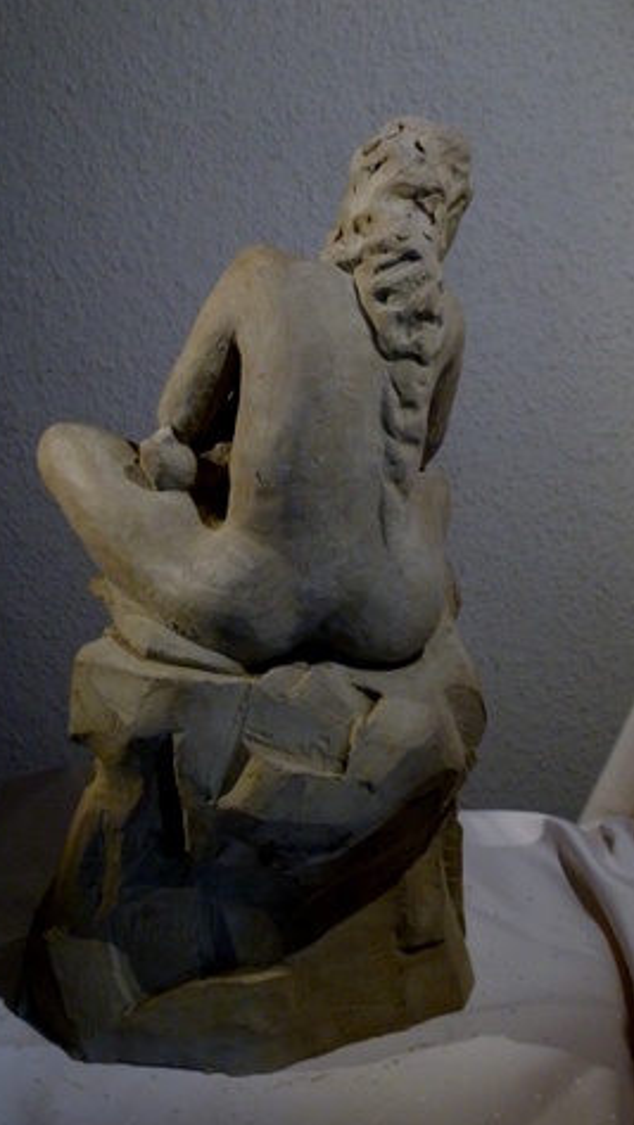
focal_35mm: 43
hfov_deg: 27.7
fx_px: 1284
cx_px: 283
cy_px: 562
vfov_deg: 47.3
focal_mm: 6.9
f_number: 3.7
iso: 400
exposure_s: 1/40
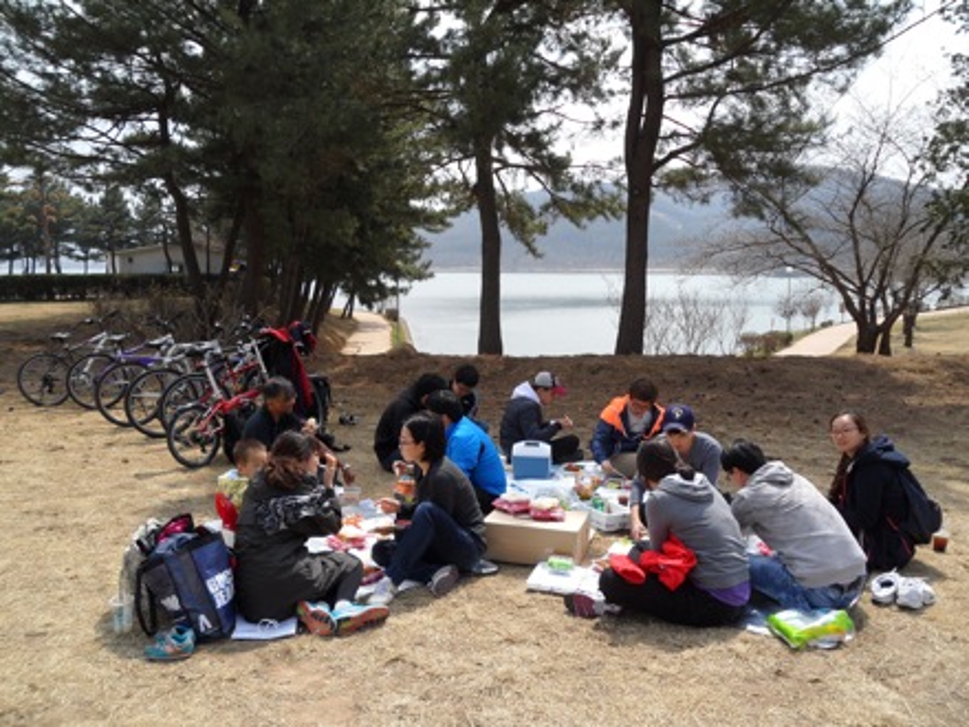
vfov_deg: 51.4
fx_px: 756
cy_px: 364
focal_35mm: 27
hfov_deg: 65.3
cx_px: 484
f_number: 3.5
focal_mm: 4.9
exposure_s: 1/750
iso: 80
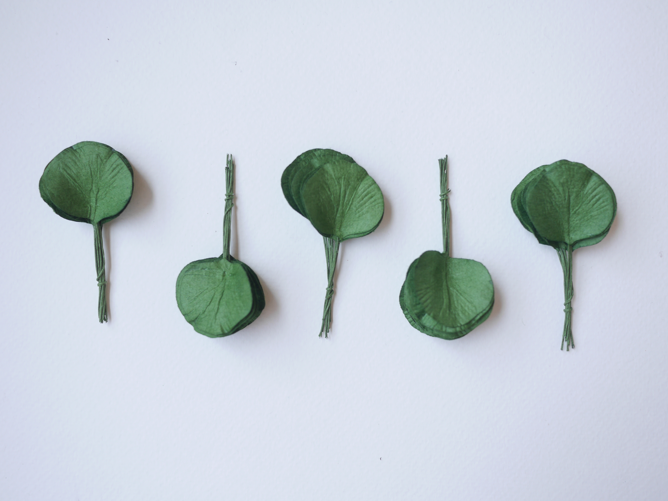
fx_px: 772
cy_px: 250
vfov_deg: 36.0
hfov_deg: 46.8
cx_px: 334
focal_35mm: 40
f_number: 2.5
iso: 200
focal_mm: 20
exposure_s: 1/200
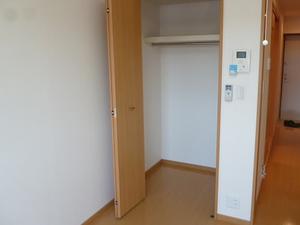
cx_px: 162
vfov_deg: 45.4
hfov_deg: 58.3
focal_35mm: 31
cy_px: 103
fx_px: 269
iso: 320
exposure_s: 1/60
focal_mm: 5
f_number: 3.1
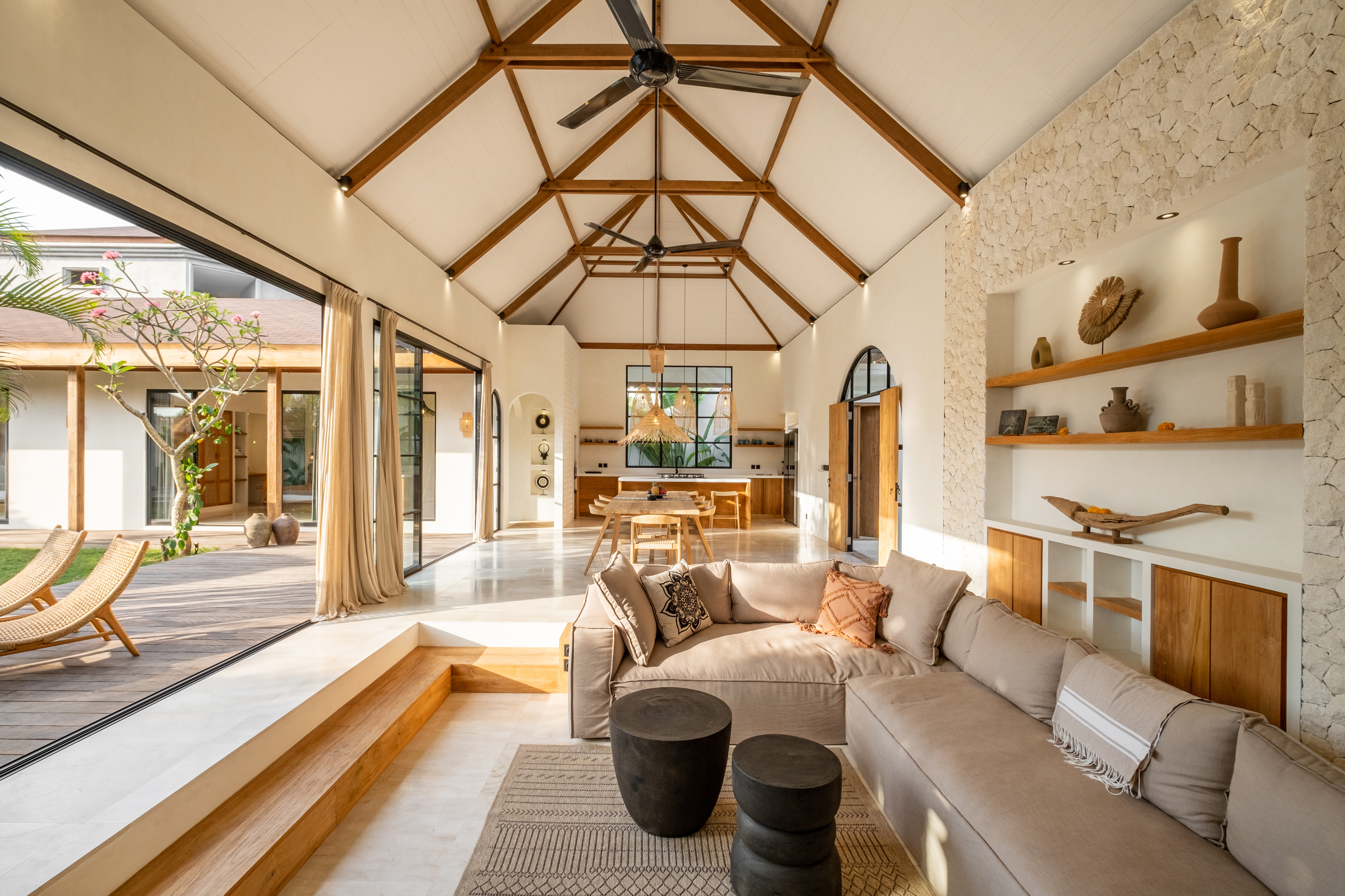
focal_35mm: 15
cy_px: 448
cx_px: 672
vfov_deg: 77.3
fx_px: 560
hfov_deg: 100.4
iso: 320
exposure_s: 1/40
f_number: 8
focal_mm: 10
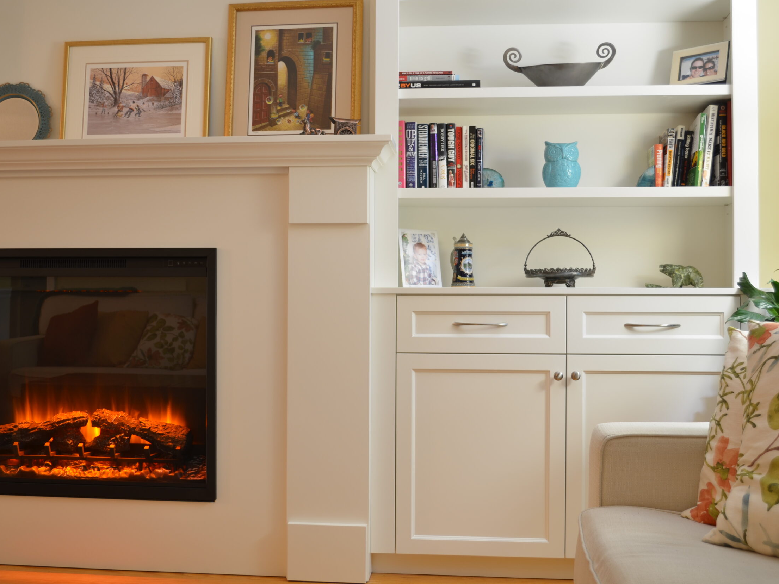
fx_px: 900
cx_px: 378
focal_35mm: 40
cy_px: 293
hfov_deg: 46.8
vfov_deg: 36.0
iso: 100
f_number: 4
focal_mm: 24
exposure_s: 1/1.6
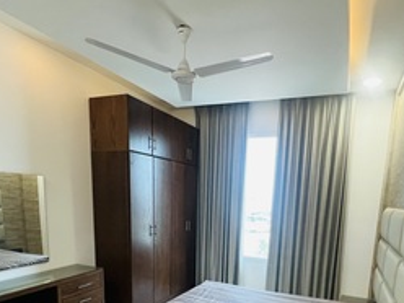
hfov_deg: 71.3
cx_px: 227
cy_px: 250
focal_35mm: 24
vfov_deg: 52.5
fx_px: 280
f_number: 1.8
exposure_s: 1/100
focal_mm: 1.57
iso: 200
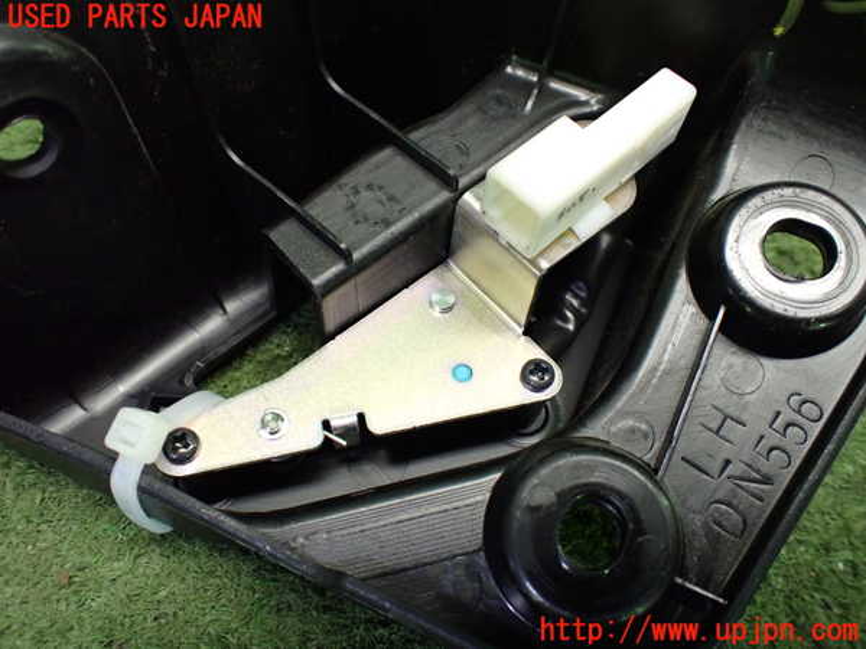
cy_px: 324
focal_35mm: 30
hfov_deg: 60.0
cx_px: 433
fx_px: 751
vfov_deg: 46.8
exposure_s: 1/100
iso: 800
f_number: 2.3
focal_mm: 5.4
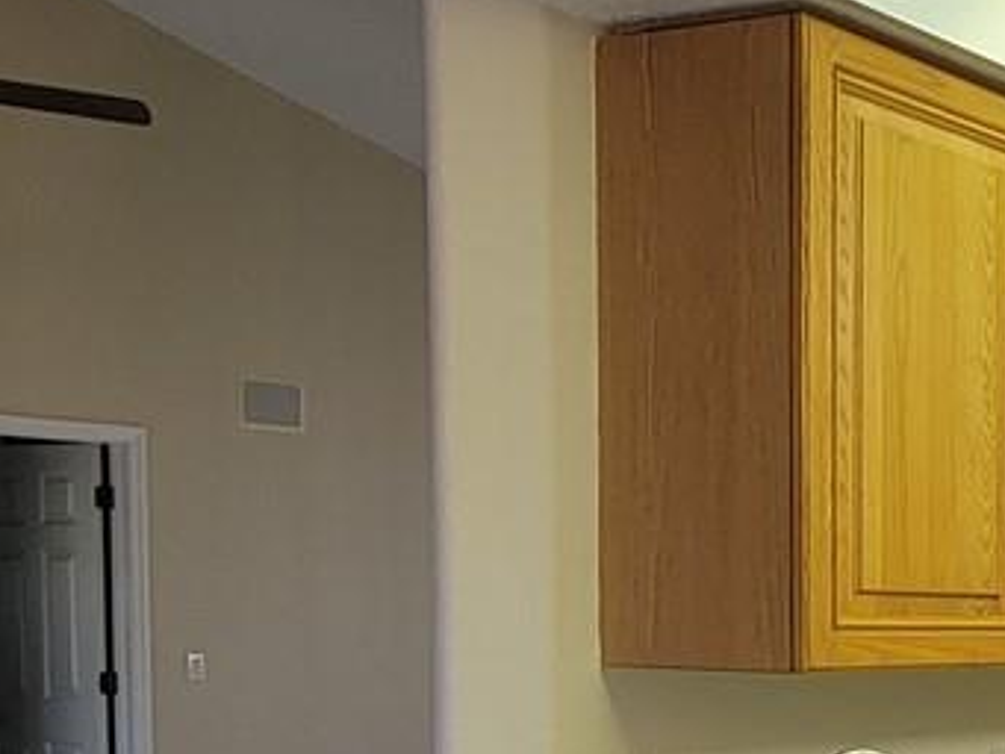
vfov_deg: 23.1
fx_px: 1772
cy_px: 742
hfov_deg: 24.6
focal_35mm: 61
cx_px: 1506
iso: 64
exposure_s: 1/60
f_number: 2.2
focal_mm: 2.2
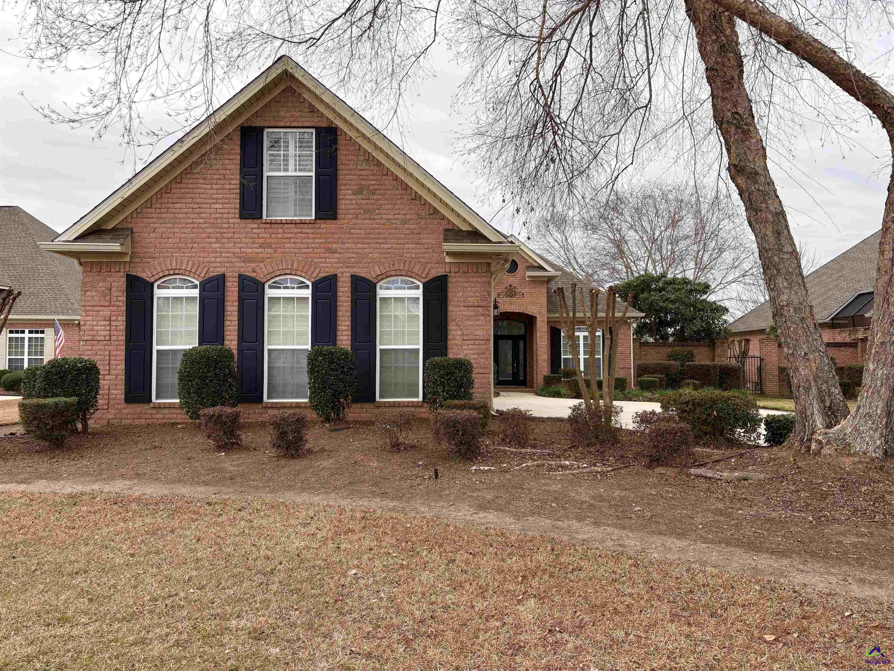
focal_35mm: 26
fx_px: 671
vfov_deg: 53.1
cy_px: 336
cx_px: 447
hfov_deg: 67.3
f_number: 1.6
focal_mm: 5.96
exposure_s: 1/673
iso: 50
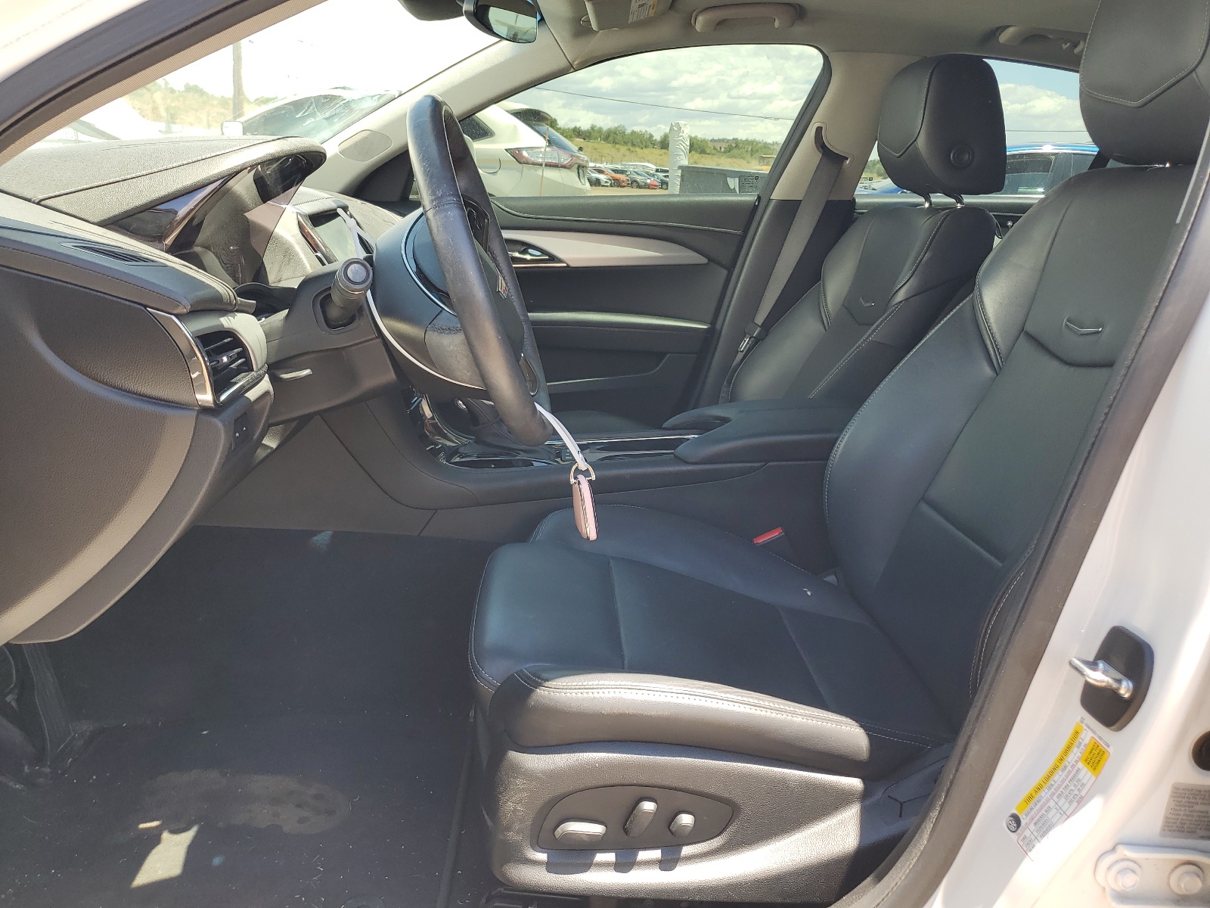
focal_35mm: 26
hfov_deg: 67.3
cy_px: 454
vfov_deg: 53.1
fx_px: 909
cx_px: 605
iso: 50
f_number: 1.5
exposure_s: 1/370
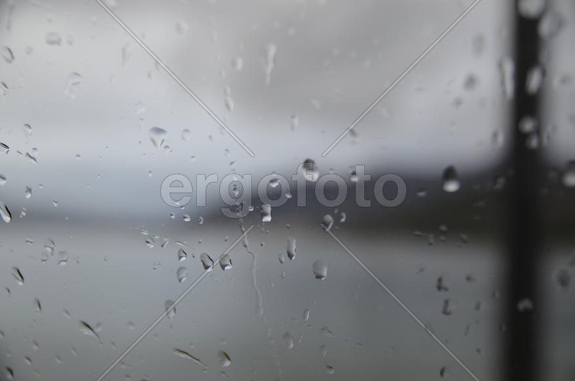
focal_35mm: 68
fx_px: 1076
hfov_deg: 29.9
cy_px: 190
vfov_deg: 20.1
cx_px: 288
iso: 800
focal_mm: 45
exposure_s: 1/1000
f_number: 4
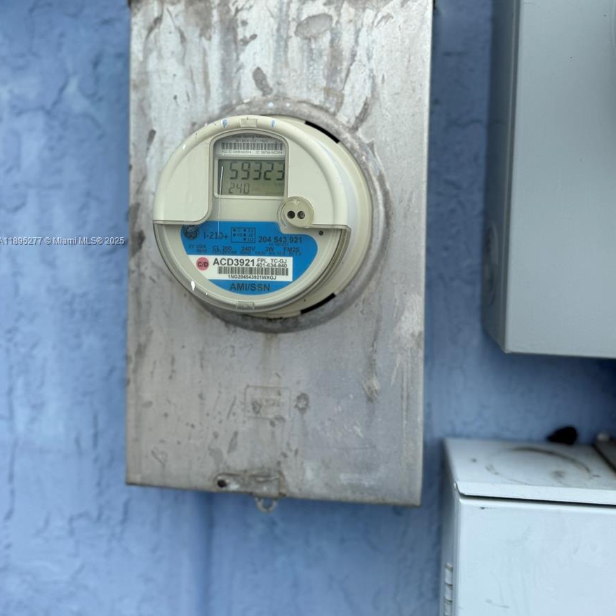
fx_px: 584
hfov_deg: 55.6
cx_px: 312
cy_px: 241
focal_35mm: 29
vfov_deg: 55.1
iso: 80
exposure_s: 1/1060
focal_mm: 6.76
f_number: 1.78
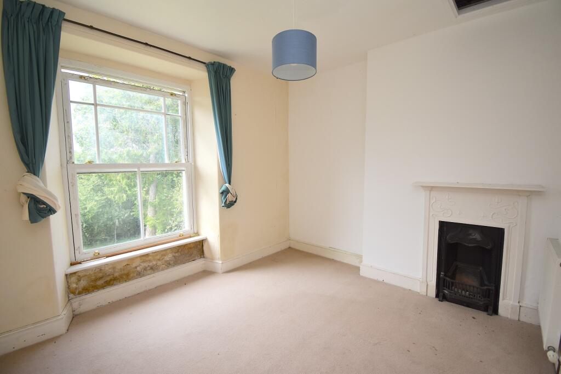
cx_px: 280
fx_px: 234
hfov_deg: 100.4
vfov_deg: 77.3
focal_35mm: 15
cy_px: 187
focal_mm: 10
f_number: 5
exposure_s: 1/200
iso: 160
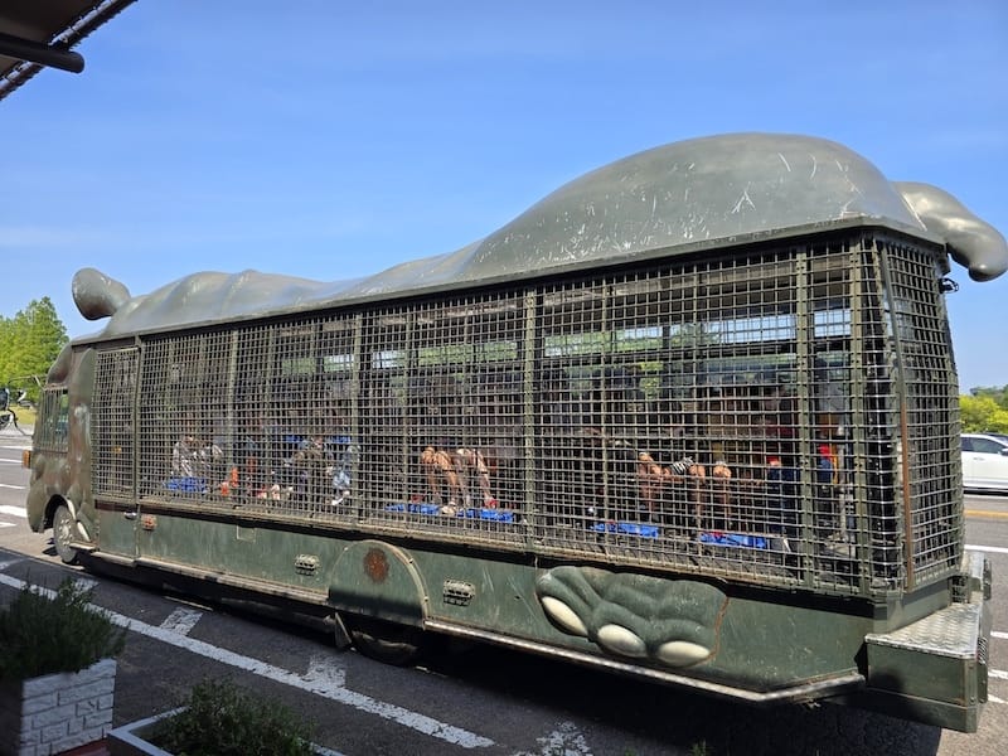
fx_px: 670
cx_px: 504
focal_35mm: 23
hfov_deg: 73.9
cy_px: 378
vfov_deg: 58.9
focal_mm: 6.3
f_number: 1.7
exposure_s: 1/382
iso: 12
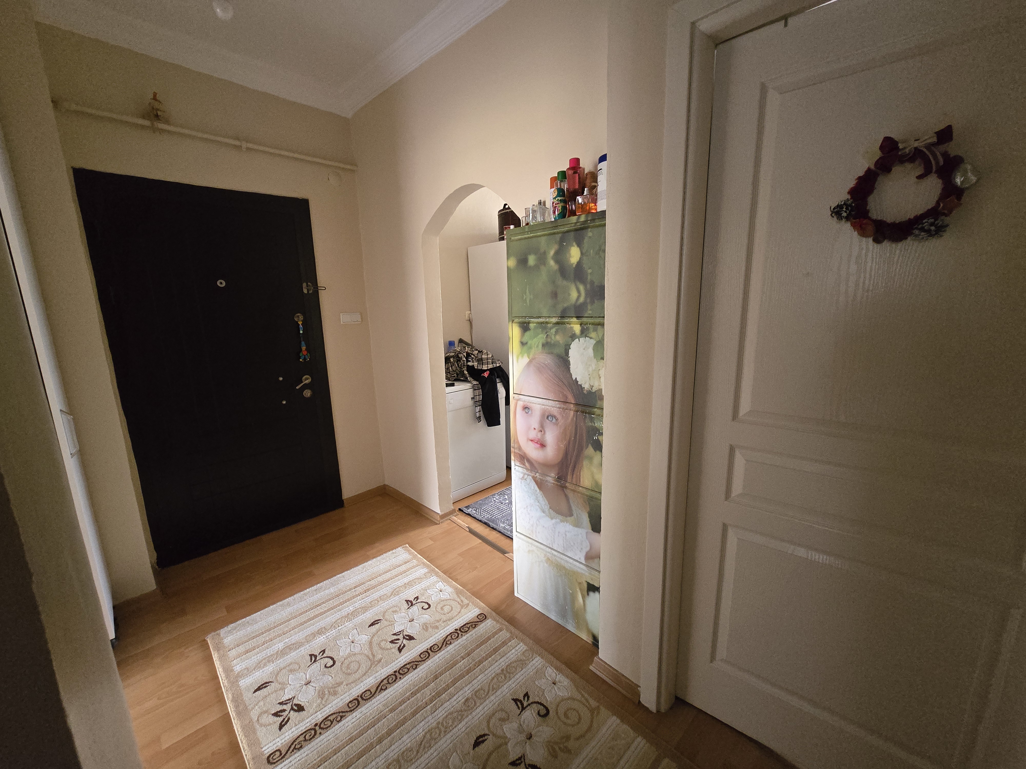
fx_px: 385
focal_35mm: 13
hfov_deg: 106.2
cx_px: 513
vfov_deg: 89.9
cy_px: 384
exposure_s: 1/25
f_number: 2.2
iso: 1250
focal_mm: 2.2
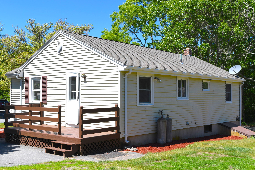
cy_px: 94
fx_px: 326
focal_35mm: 46
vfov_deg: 29.2
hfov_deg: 42.7
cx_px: 131
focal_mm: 27
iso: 100
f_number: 9
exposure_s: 1/320
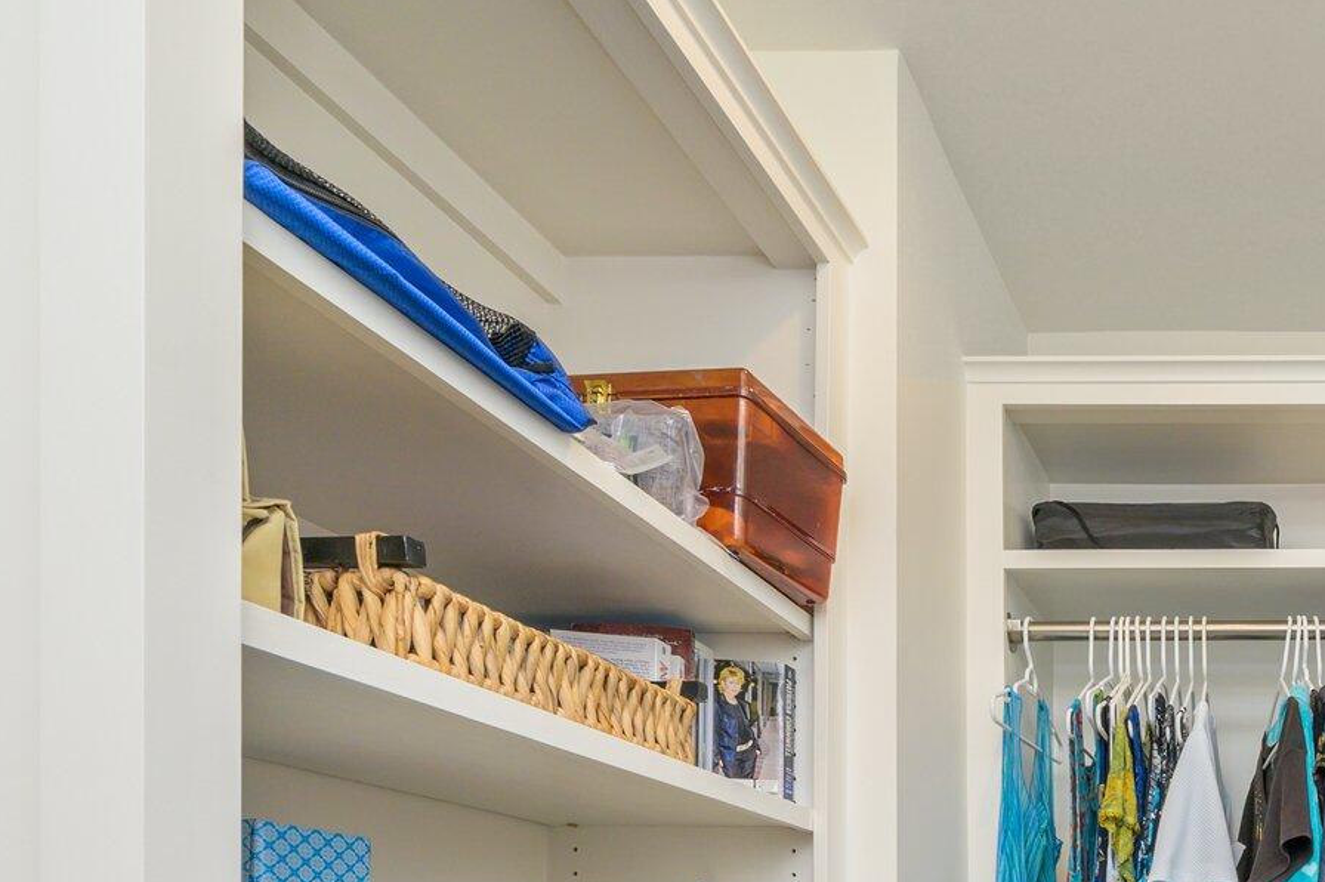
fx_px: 1177
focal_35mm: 32
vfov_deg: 36.4
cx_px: 1334
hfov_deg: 48.1
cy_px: 909
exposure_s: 1/60
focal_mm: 14
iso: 320
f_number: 9
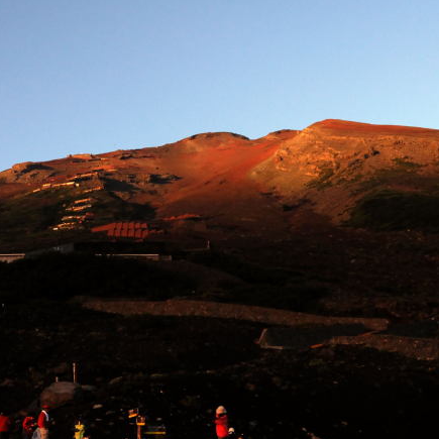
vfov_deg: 28.1
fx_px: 875
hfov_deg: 28.1
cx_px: 251
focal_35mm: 61
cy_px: 251
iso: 400
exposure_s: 1/250
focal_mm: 26
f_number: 8
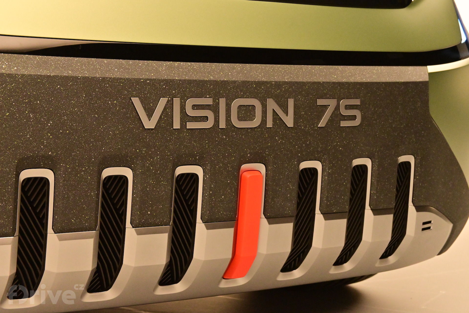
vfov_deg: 18.2
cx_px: 234
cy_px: 156
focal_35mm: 75
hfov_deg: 27.0
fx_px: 977
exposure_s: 1/80
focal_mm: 50
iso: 3200
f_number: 6.3
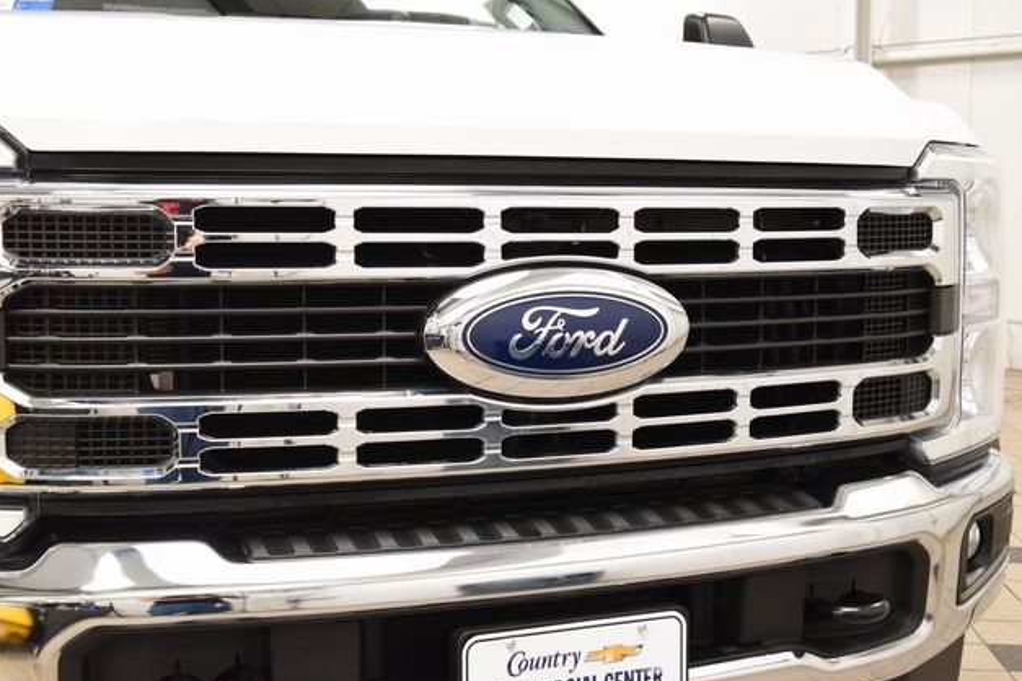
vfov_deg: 27.5
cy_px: 346
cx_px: 518
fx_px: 1391
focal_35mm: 49
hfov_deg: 40.3
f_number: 7.1
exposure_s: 1/30
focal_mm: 32
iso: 1100
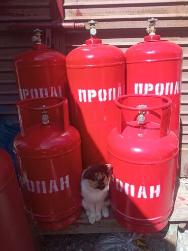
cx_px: 94
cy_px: 126
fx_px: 195
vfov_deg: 65.3
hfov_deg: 51.4
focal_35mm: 27
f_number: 2.2
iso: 114
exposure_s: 1/520
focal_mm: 3.79
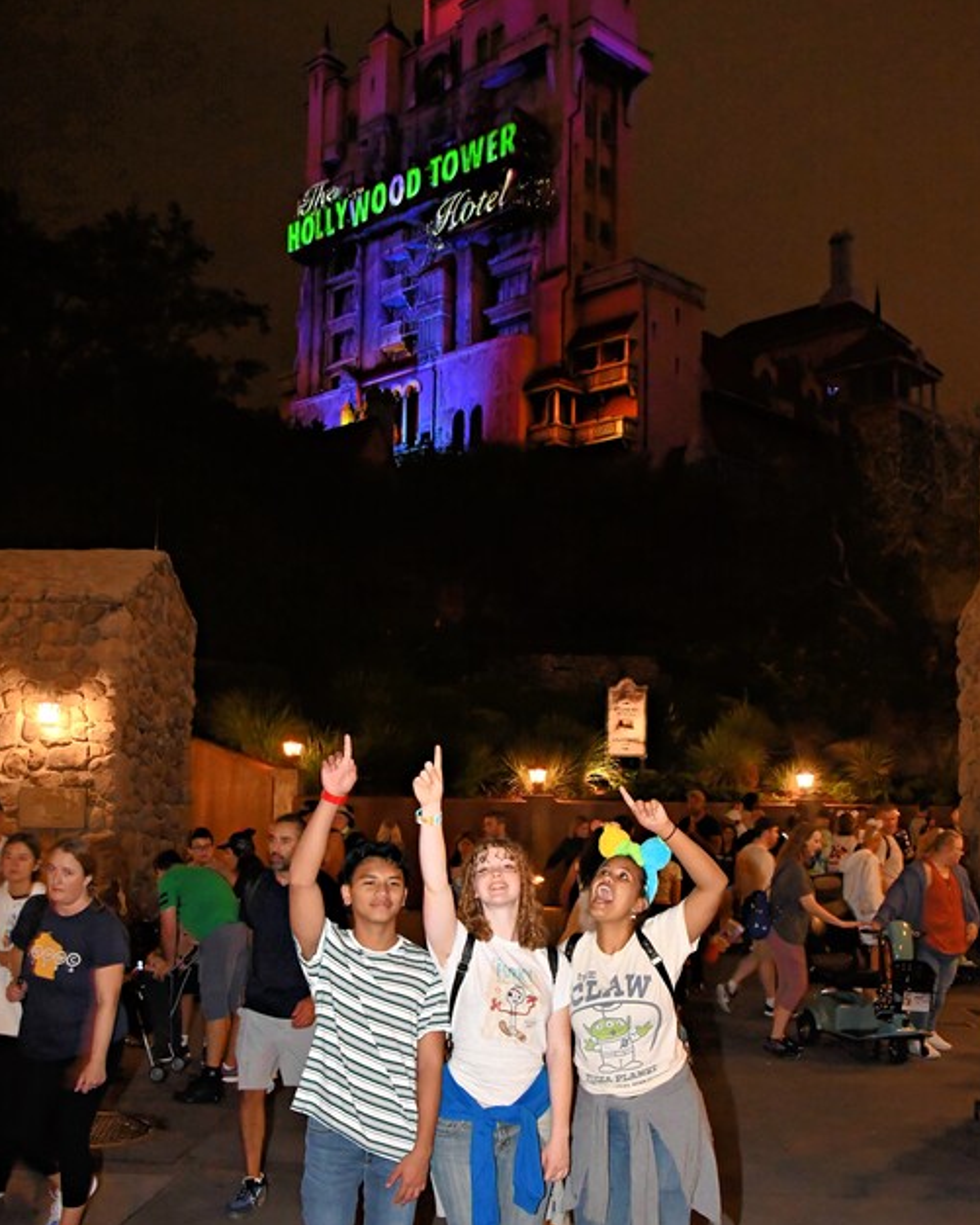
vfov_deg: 47.8
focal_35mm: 38
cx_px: 497
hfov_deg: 39.2
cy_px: 703
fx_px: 1377
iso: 6400
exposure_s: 1/30
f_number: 5.6
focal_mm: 22
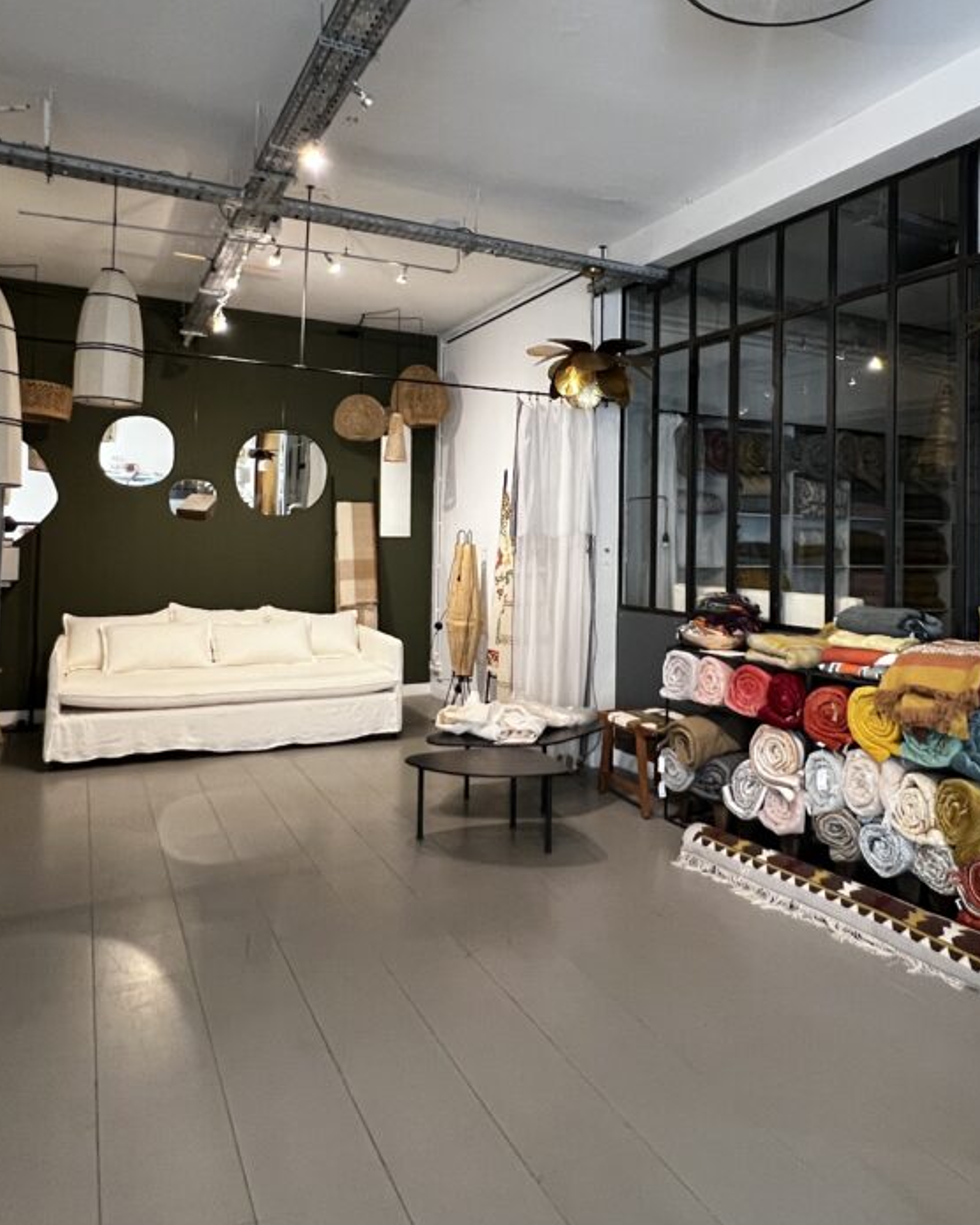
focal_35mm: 23
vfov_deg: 72.2
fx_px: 834
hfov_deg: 60.3
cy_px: 523
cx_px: 590
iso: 400
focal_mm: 1.57
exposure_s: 1/50
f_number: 1.8
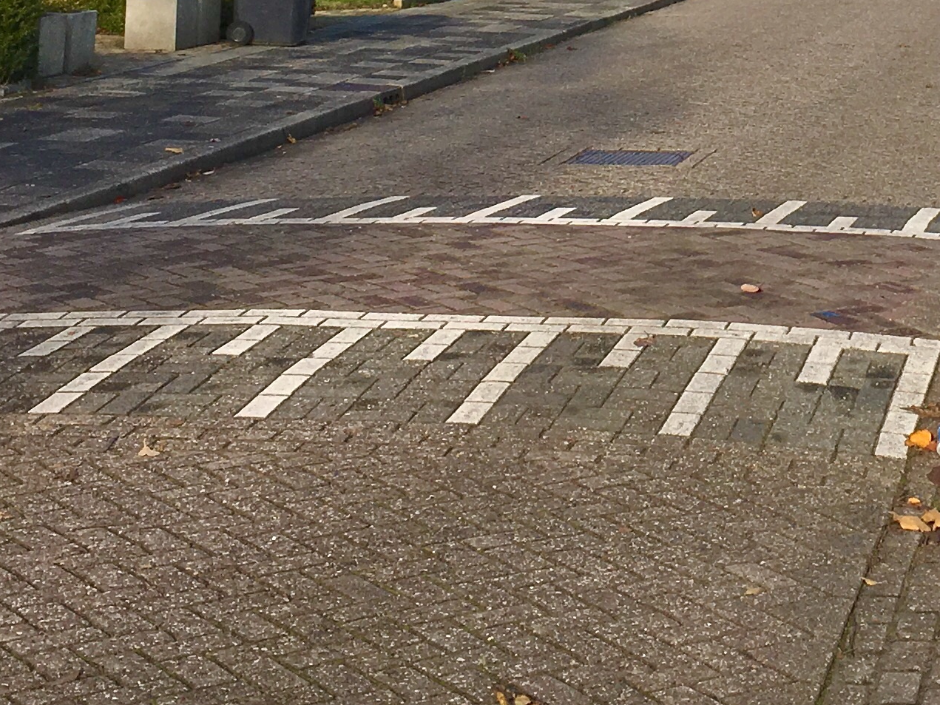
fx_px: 2498
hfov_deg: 20.7
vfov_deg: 15.1
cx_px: 906
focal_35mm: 92
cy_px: -272
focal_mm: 4.15
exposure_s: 1/1570
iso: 25
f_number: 2.2
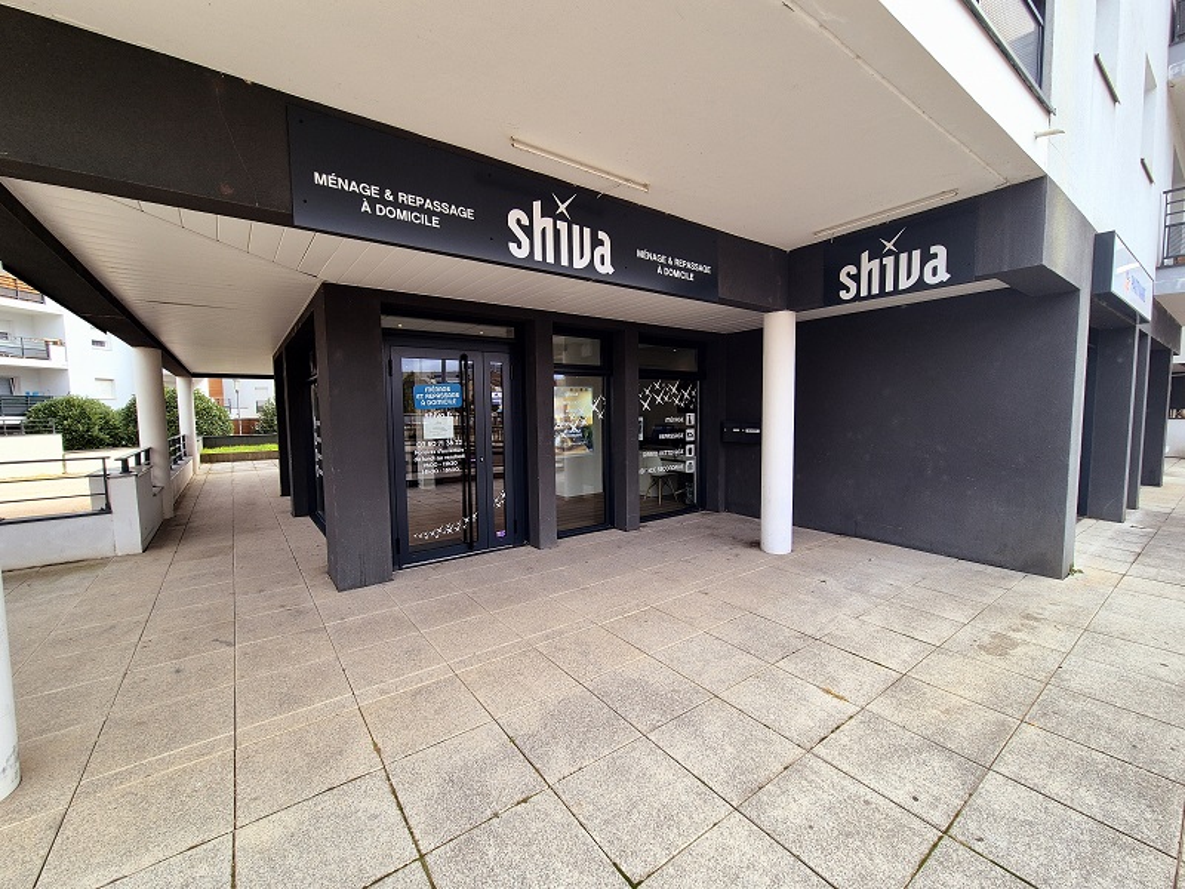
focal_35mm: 13
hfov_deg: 106.2
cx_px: 592
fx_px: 445
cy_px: 444
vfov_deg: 89.9
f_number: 2.2
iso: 50
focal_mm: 2.2
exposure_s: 1/518
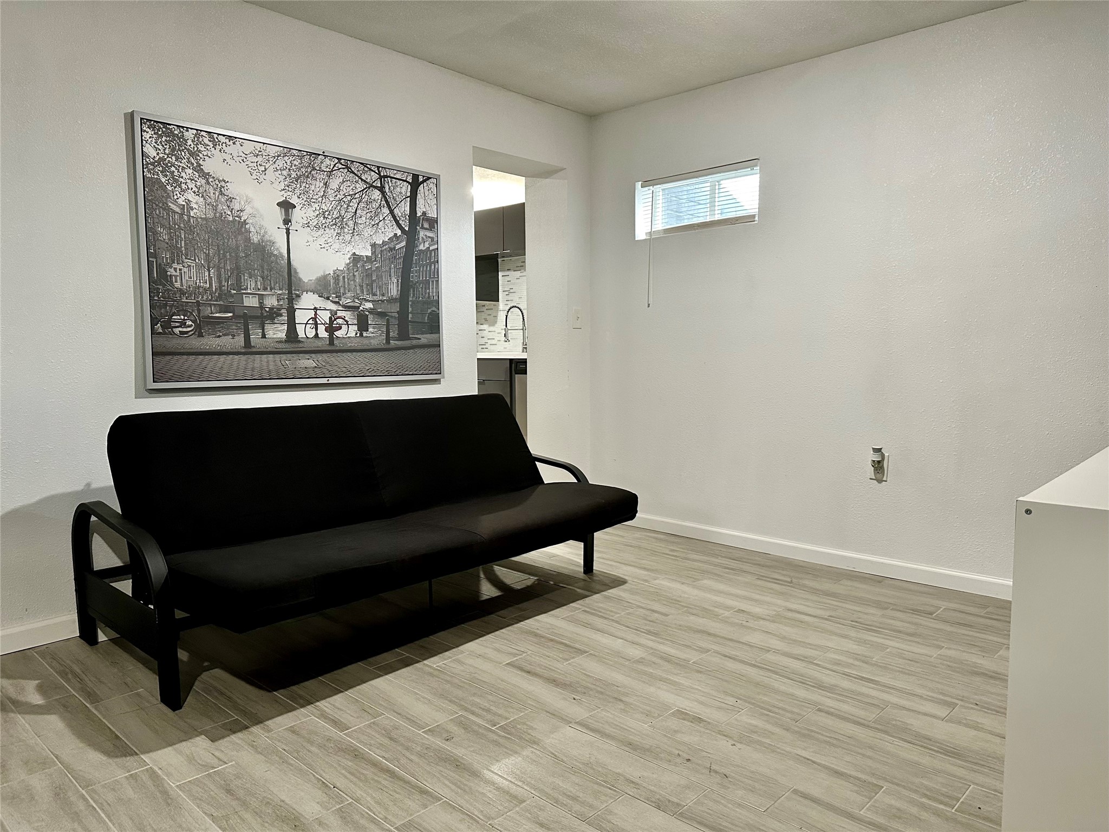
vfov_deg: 56.8
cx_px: 554
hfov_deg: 71.6
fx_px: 769
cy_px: 416
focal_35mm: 24
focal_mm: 6.86
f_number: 1.78
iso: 400
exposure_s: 1/60
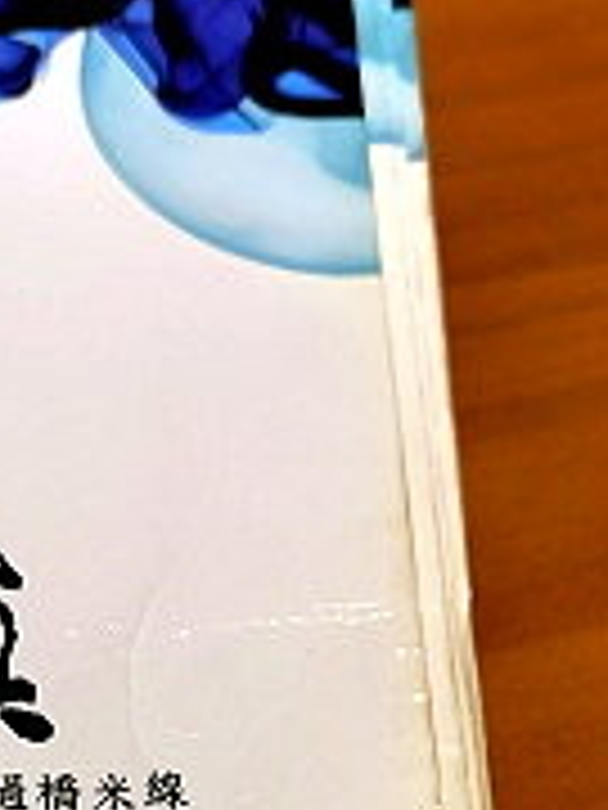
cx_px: -110
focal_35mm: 100
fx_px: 2342
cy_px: 981
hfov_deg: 14.4
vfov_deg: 18.6
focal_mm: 5.58
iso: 200
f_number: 1.8
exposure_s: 1/100
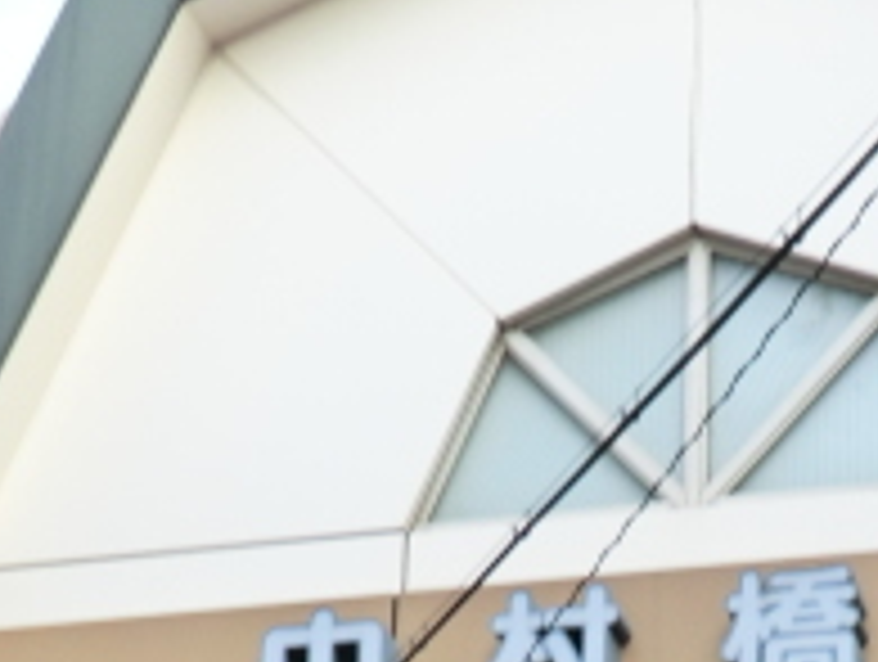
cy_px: 874
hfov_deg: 14.9
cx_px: 756
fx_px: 3329
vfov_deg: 11.1
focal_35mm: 131
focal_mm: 7.1
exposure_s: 1/60
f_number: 3.8
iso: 100
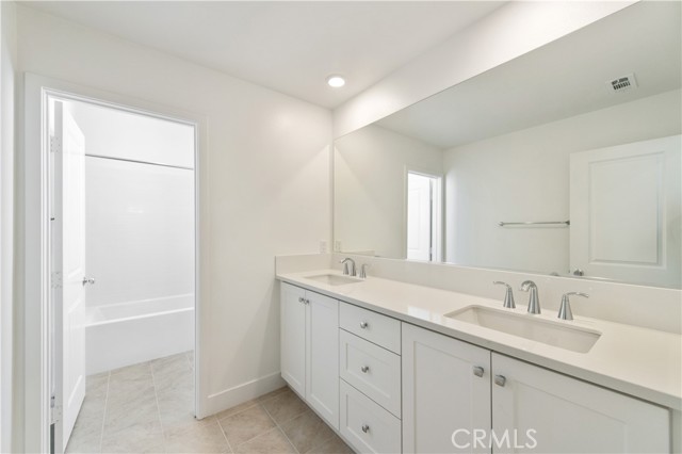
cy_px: 227
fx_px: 265
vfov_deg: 81.1
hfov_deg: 104.3
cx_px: 341
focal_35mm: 14
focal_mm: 14
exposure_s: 1/250
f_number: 3.5
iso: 400
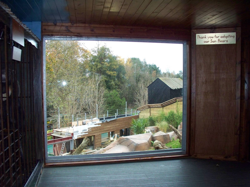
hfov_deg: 51.4
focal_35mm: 36
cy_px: 94
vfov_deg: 39.7
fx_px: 260
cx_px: 125
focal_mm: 7.54
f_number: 2.8
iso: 320
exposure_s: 1/60
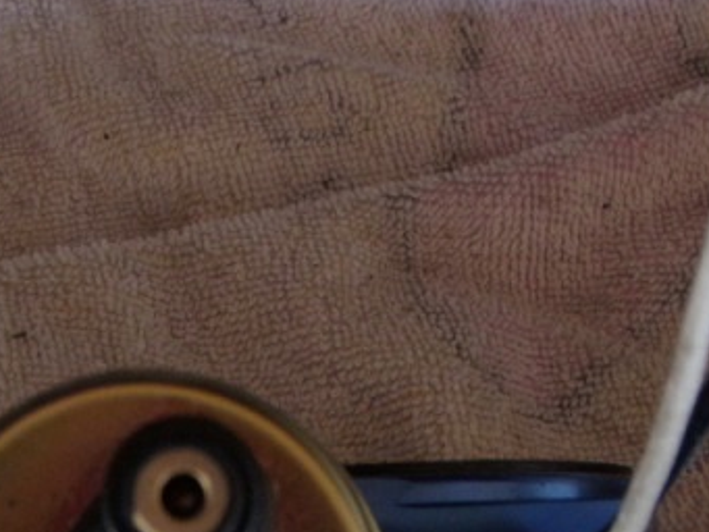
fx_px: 2336
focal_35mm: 114
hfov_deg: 17.2
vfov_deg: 12.7
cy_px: 613
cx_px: 270
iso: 200
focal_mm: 6.7
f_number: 3.5
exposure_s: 1/30
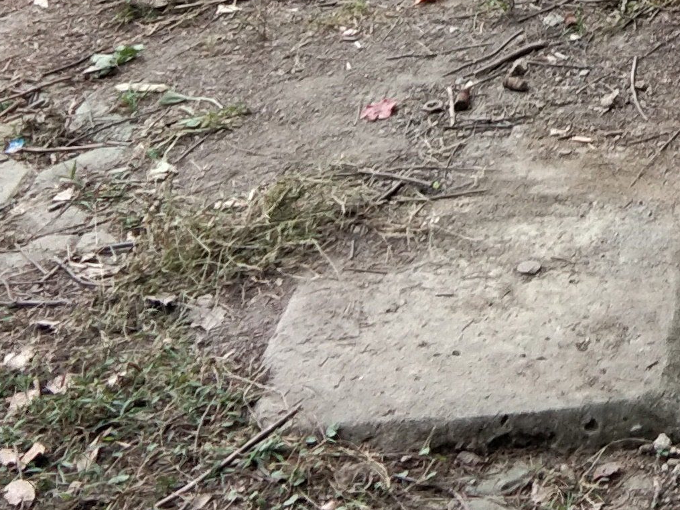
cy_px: -377
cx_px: 987
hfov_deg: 14.6
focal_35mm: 127
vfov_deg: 11.0
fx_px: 2496
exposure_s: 1/50
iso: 160
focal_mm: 3.69
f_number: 2.2
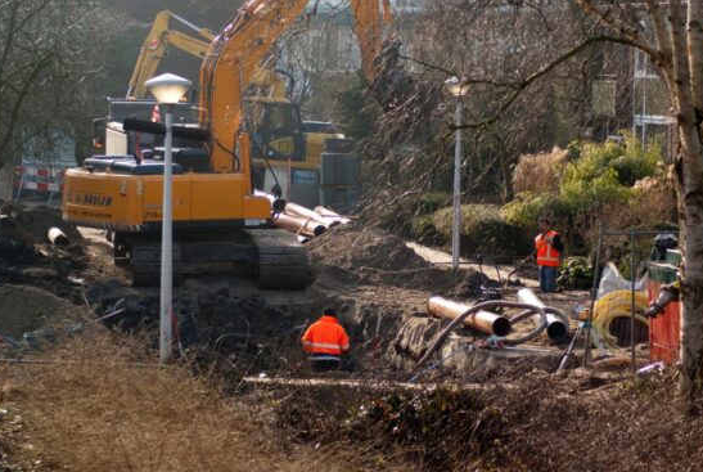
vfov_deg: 9.3
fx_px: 2896
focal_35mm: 148
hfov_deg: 13.8
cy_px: 216
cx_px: 378
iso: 100
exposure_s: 1/160
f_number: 5.6
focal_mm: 90
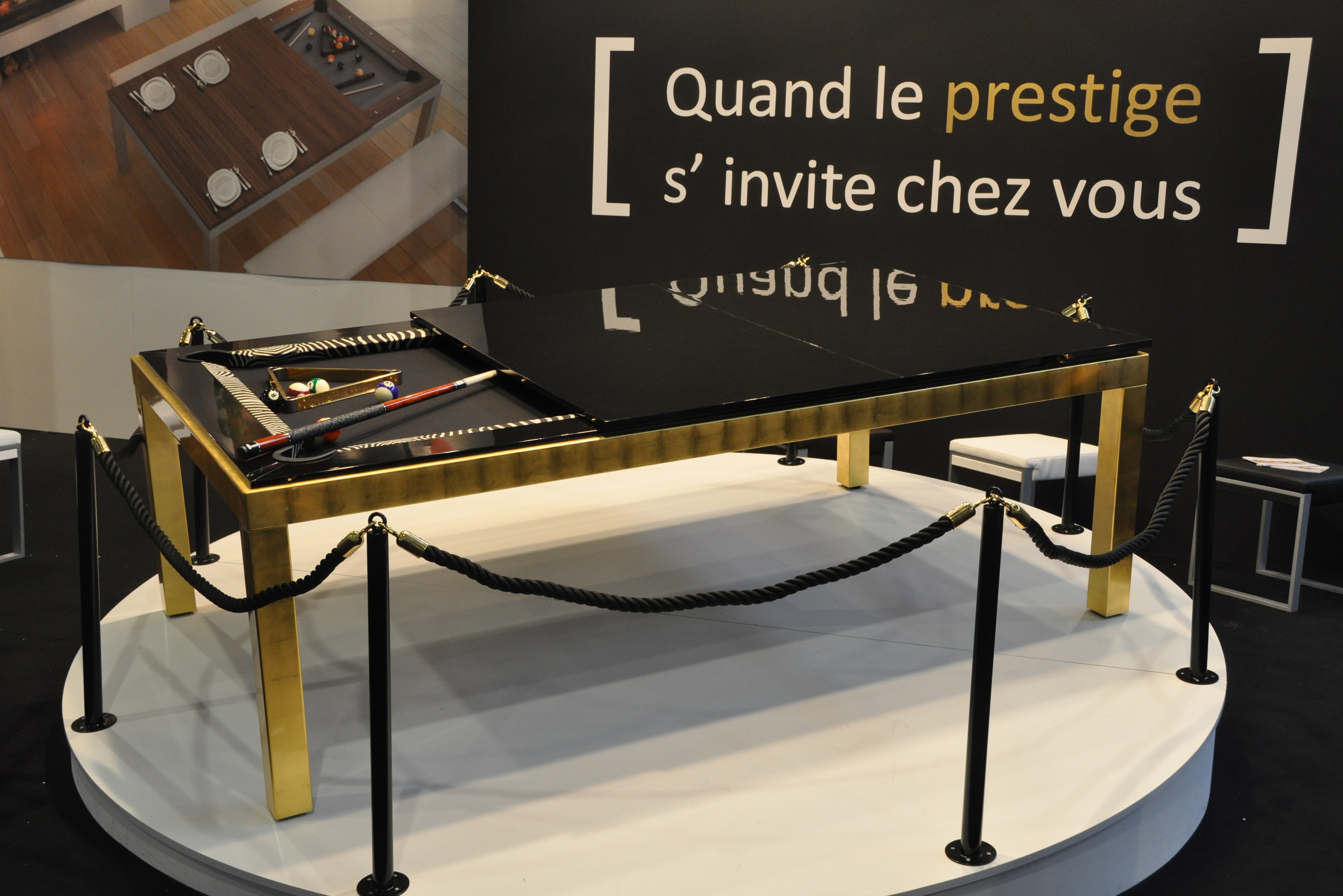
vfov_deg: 32.2
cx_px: 689
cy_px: 440
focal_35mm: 42
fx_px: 1549
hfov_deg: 46.9
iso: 800
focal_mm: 27
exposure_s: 1/60
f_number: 5.6
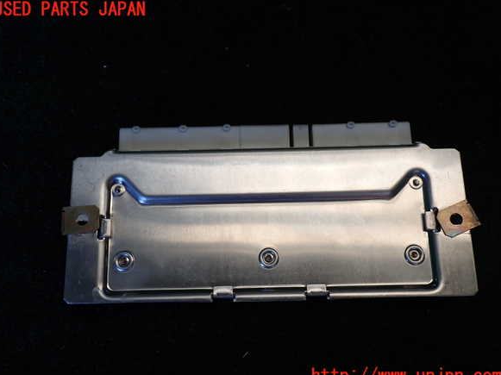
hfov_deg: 58.4
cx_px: 247
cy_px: 193
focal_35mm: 31
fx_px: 448
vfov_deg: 45.4
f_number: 3.2
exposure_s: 1/80
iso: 100
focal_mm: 5.4
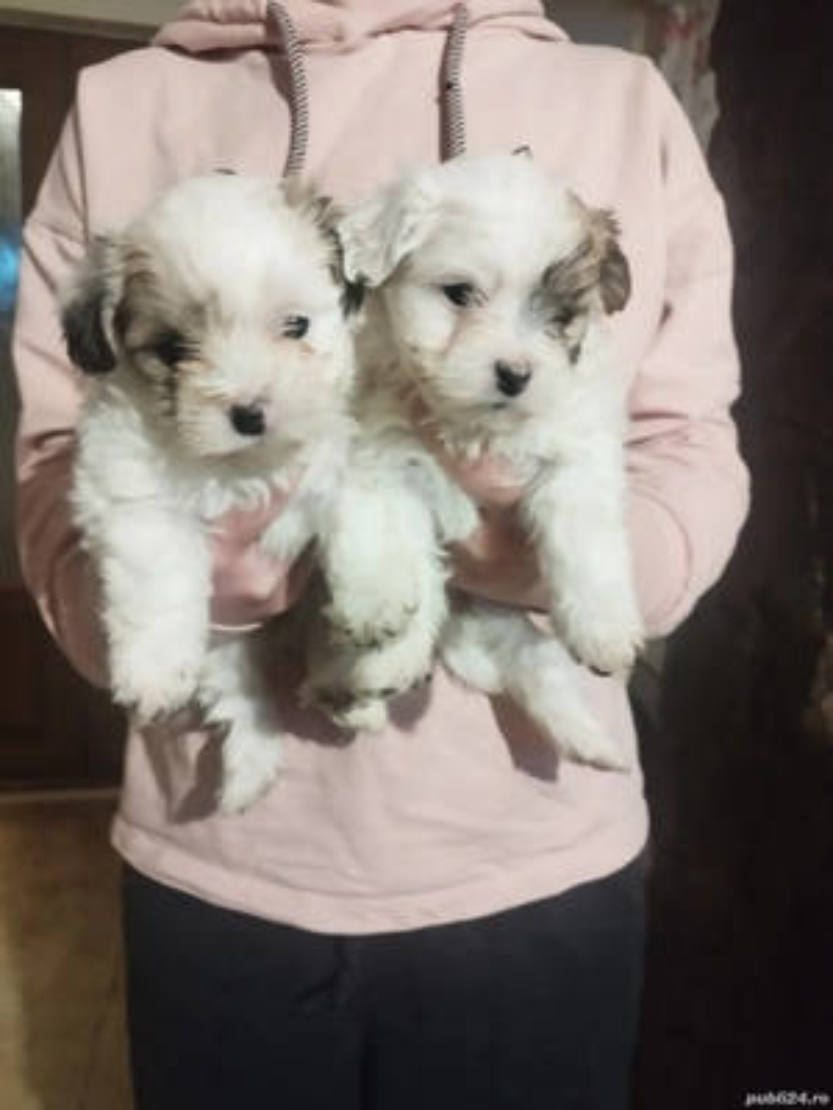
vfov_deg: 71.6
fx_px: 770
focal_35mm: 24
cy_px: 555
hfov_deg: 56.8
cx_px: 416
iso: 1200
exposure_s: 1/20
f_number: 1.89
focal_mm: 5.89
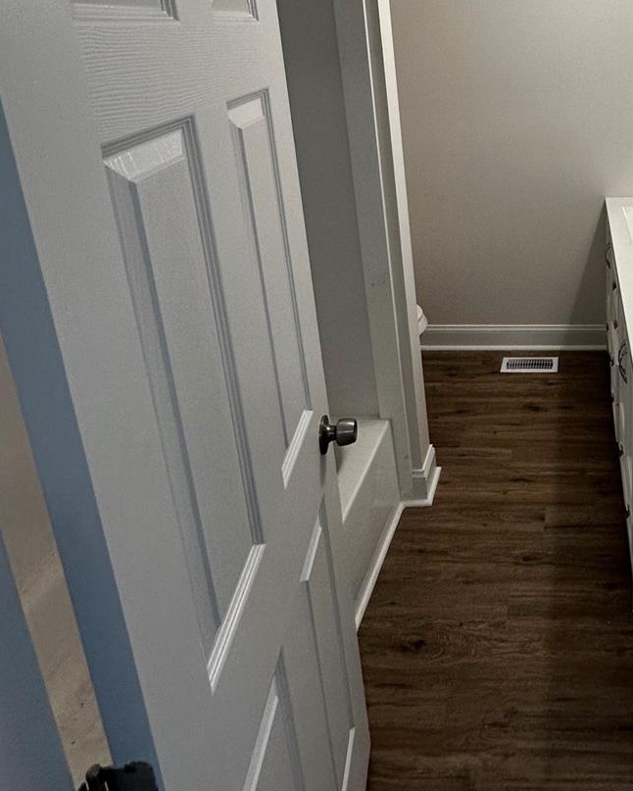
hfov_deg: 49.6
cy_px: 163
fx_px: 609
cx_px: 558
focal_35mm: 26
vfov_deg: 60.9
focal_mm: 2.22
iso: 125
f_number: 2.2
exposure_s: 1/120
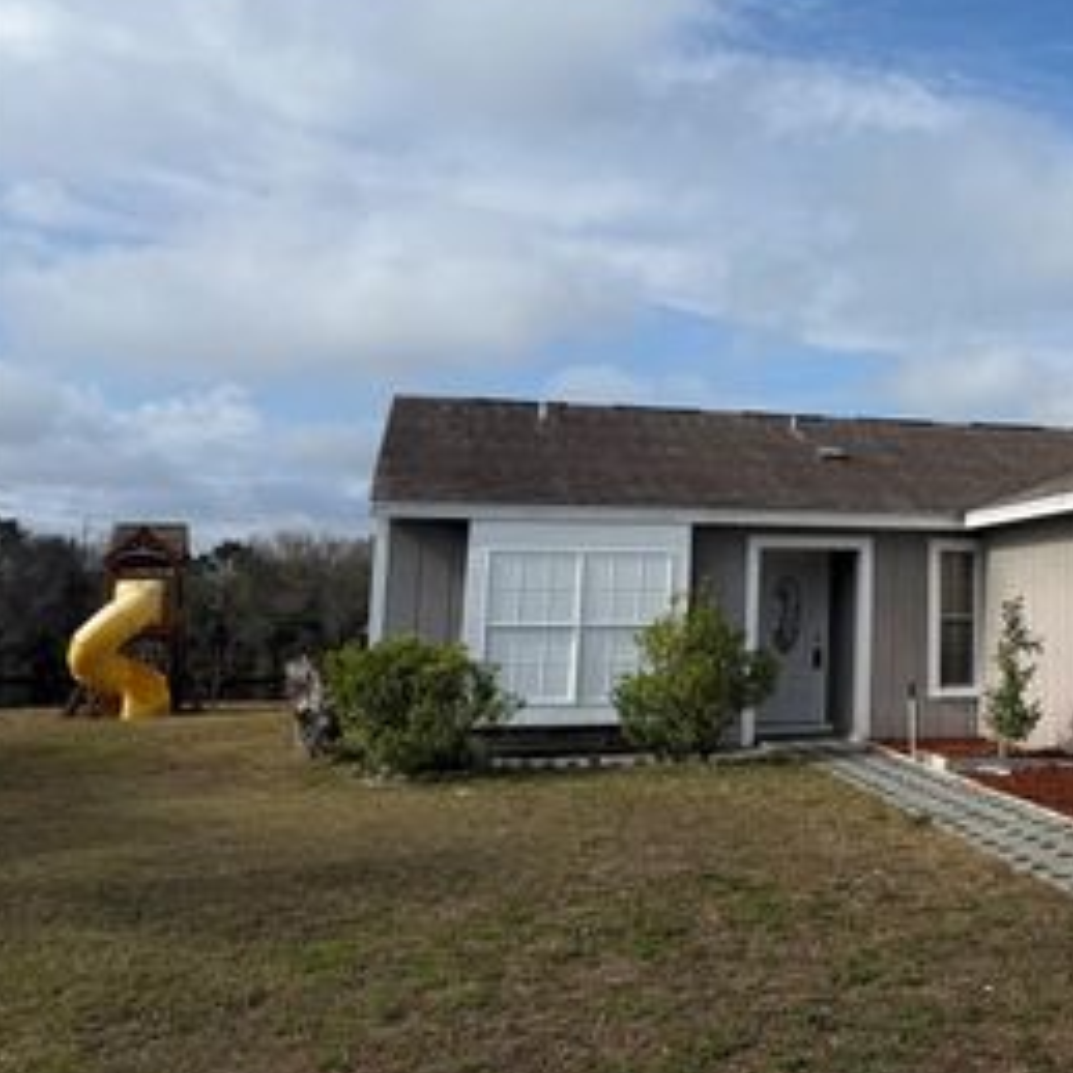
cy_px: 392
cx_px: 1007
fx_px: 1438
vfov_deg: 40.6
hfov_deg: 37.6
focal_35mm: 41
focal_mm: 6.76
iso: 80
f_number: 1.78
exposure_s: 1/7353
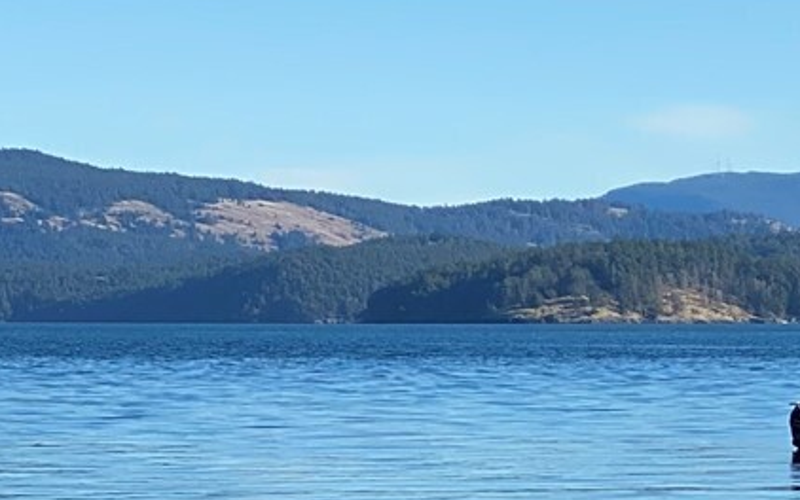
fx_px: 4558
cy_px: 854
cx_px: 952
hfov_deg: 9.9
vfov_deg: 6.2
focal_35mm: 209
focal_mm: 6
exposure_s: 1/1776
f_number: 2
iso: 20
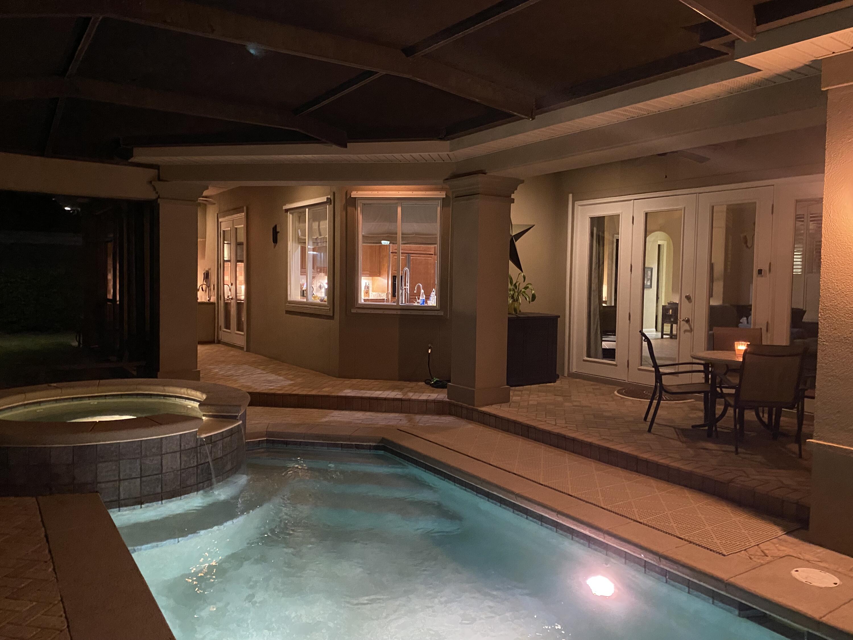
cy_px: 320
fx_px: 641
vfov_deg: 53.1
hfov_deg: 67.3
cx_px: 426
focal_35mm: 26
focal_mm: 4.25
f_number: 1.8
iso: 800
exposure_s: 1/30
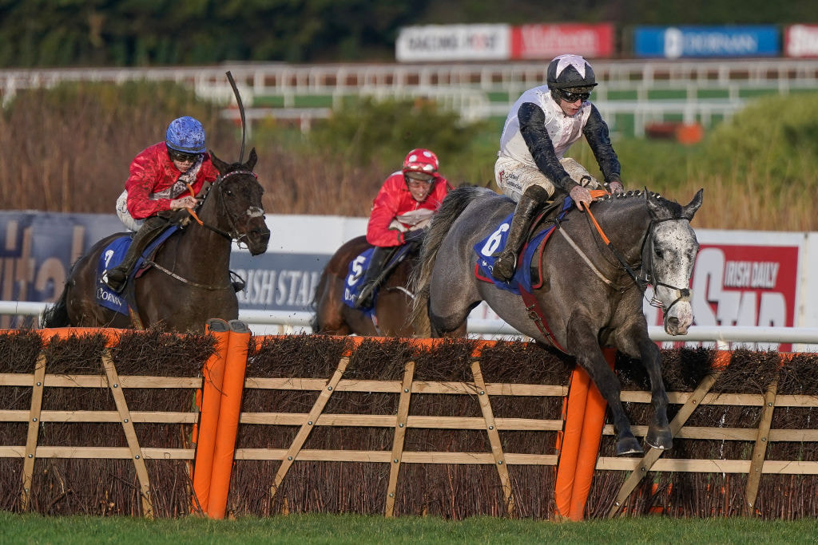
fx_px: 6363
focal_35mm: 280
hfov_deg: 7.4
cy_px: 272
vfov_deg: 4.9
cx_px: 409
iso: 400
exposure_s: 1/1600
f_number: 4
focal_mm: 280
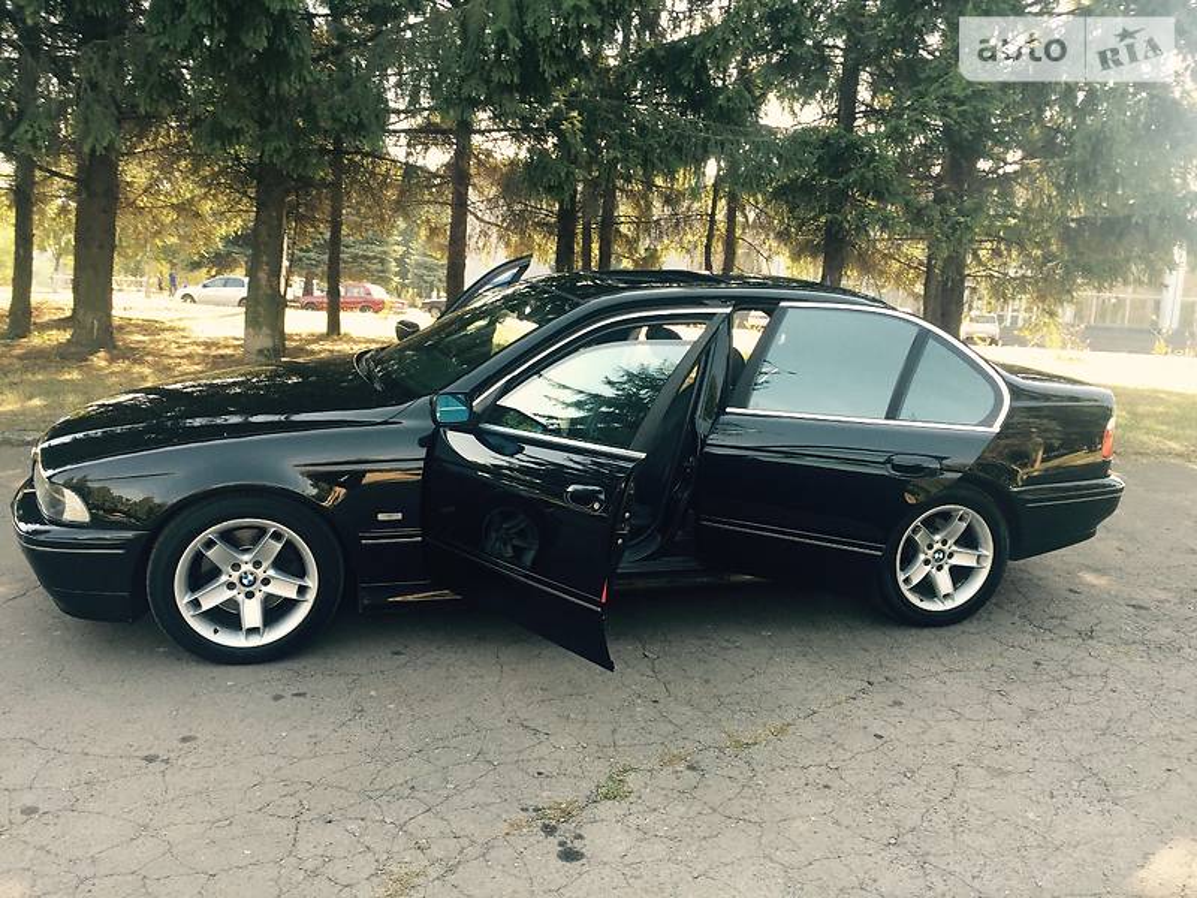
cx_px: 598
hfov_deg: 61.7
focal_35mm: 29
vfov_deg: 48.2
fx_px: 1003
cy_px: 449
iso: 32
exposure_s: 1/103
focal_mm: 4.2
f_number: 2.2
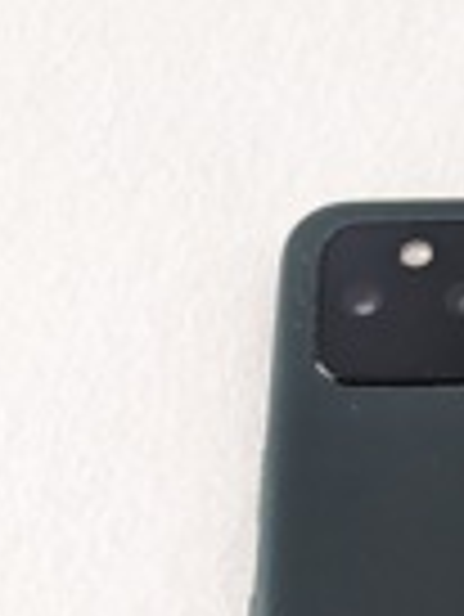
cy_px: 769
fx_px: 1410
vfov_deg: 22.5
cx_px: 604
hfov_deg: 17.5
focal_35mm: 79
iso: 221
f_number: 1.73
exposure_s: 1/33.3
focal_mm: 4.38
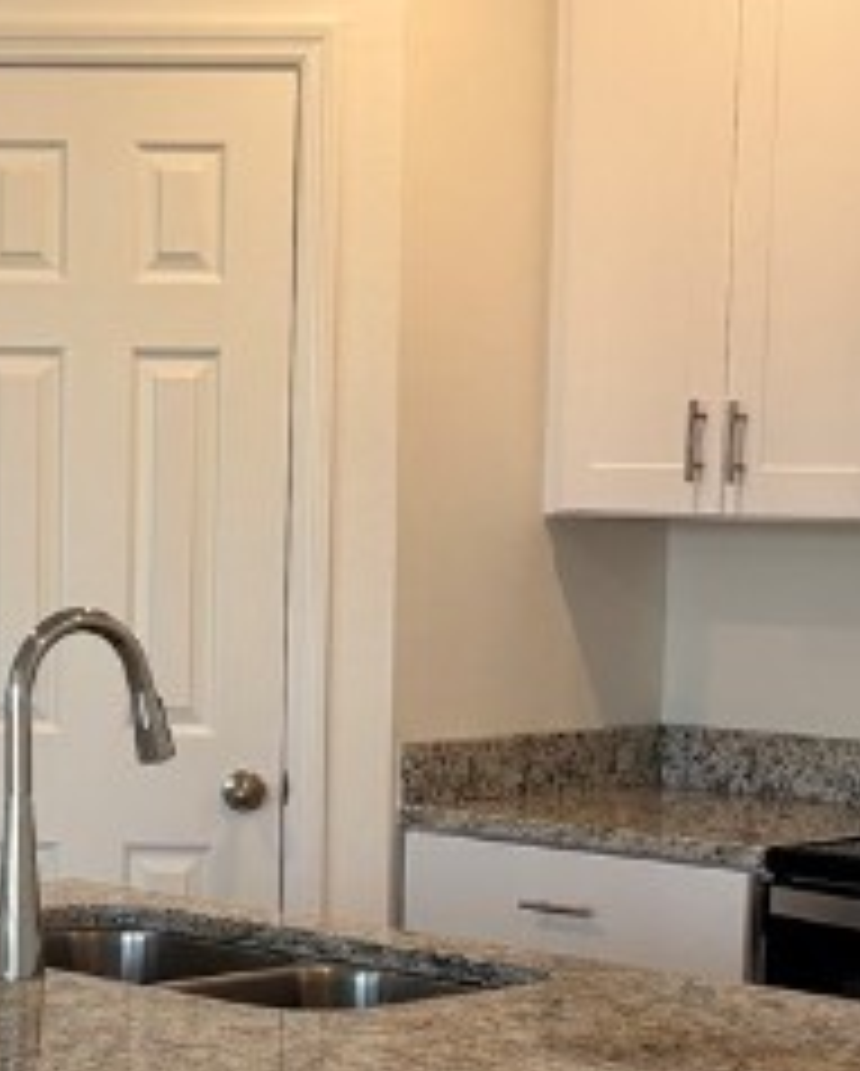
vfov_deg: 17.4
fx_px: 3461
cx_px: 72
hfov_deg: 14.0
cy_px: 896
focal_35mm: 109
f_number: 1.6
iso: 80
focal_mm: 5.96
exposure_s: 1/120
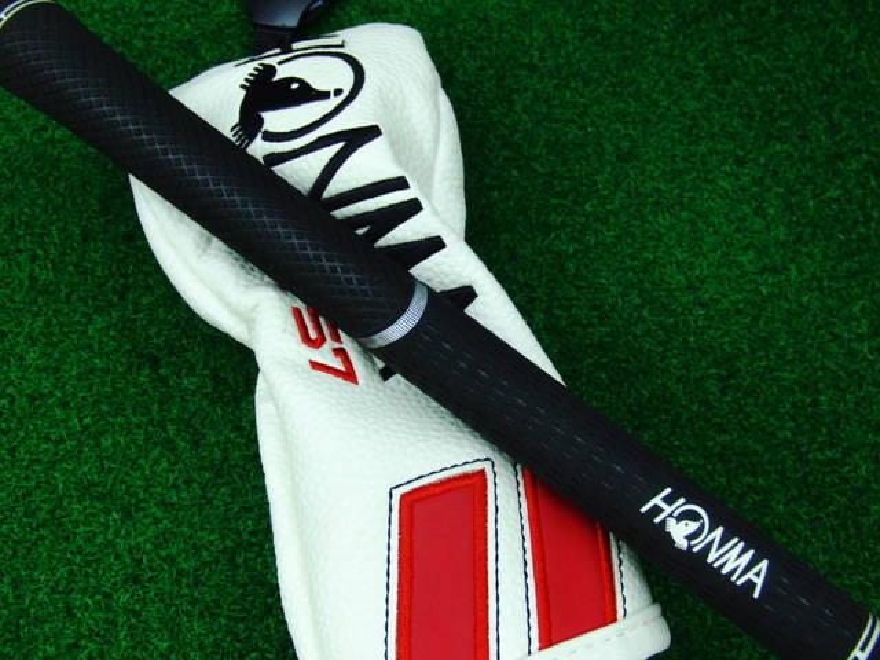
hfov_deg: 50.1
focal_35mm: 37
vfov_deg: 38.7
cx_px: 440
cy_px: 330
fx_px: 941
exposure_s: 1/80
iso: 400
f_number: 3.6
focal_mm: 6.42
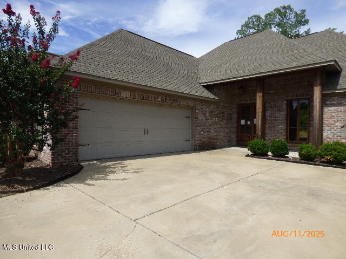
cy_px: 130
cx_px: 173
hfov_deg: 81.7
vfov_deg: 66.0
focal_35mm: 20
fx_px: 200
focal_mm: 3.58
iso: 100
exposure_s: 1/2000
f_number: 2.8
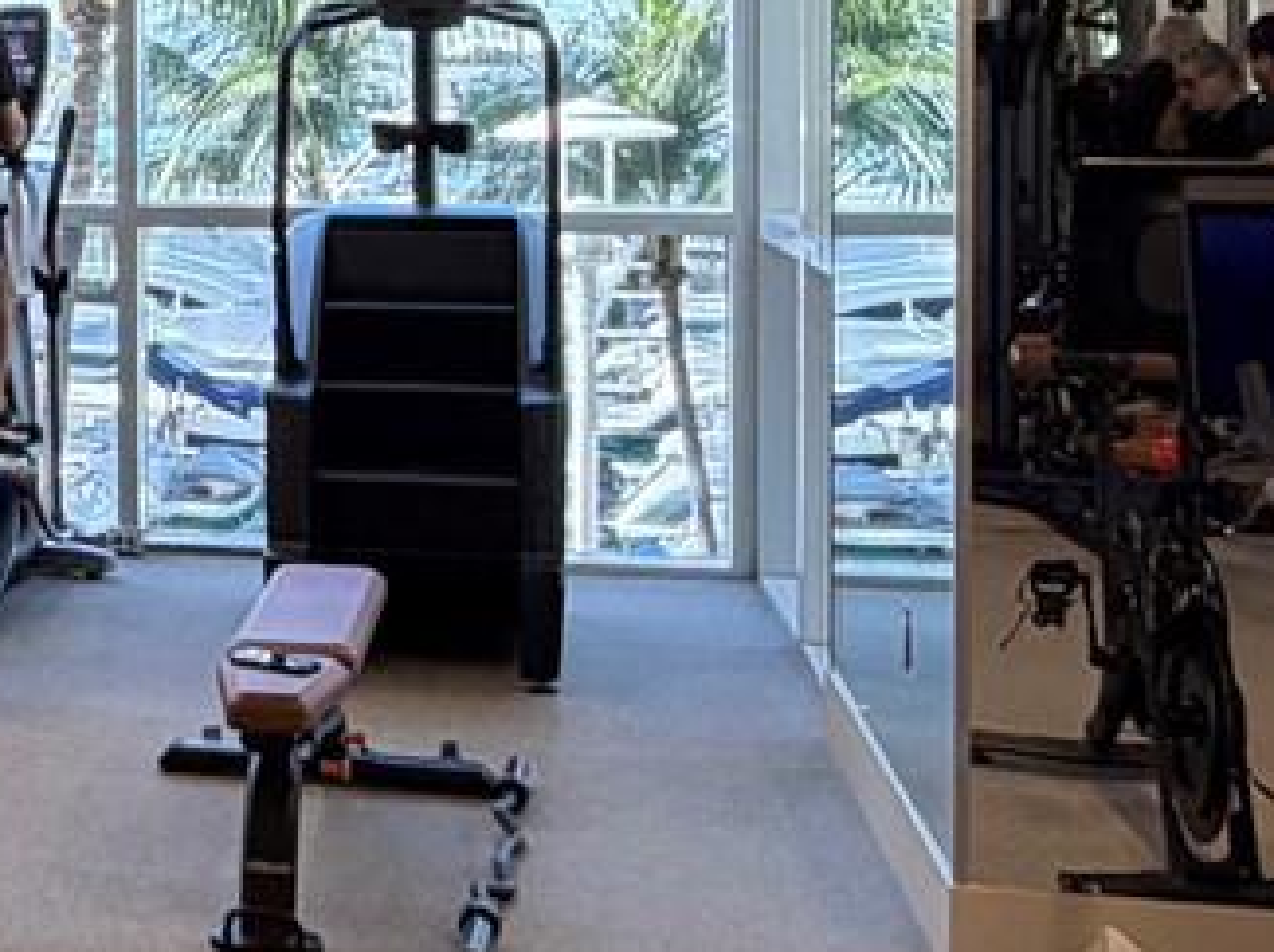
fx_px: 2537
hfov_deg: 25.8
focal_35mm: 69
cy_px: 141
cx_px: -176
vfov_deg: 20.9
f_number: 2.2
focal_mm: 2.22
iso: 125
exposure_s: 1/121
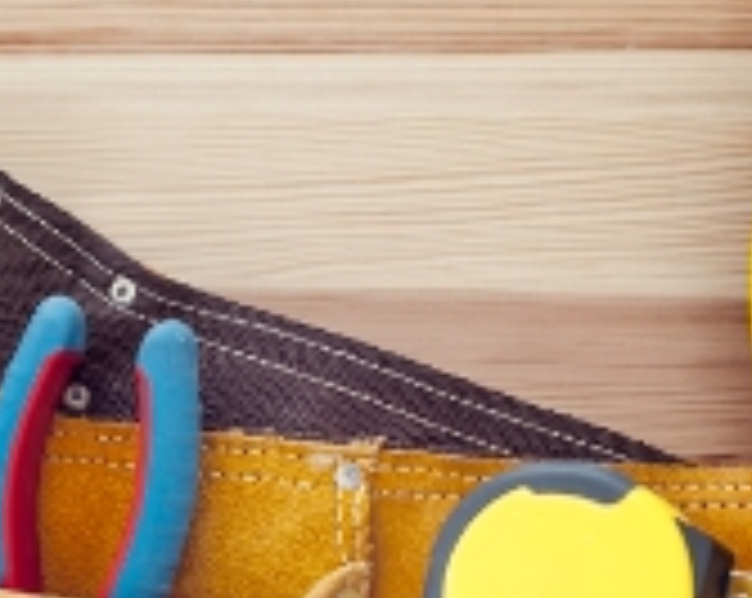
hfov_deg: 15.3
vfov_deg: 12.1
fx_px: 2799
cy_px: 549
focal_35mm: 126
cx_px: 270
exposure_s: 1/200
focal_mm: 50
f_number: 3.2
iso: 100
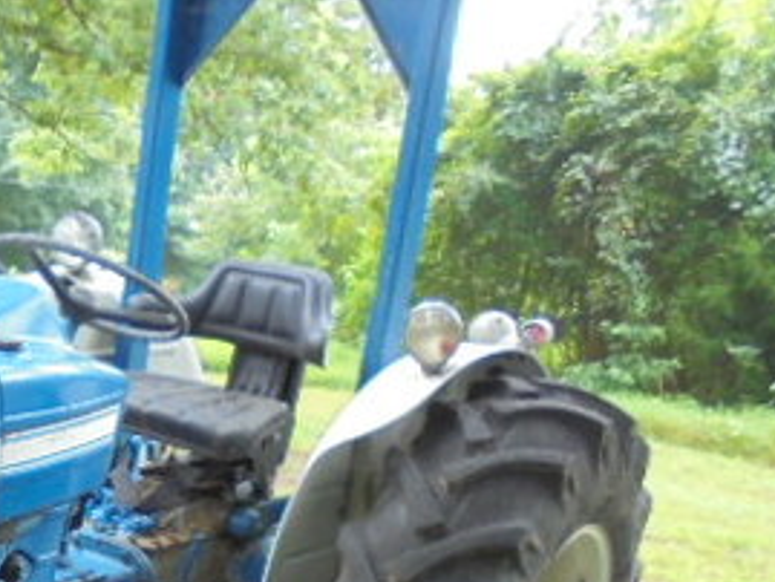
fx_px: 1366
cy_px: 586
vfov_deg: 23.0
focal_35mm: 61
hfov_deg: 28.8
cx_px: -73
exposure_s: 1/30
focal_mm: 4.6
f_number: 3.5
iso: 250
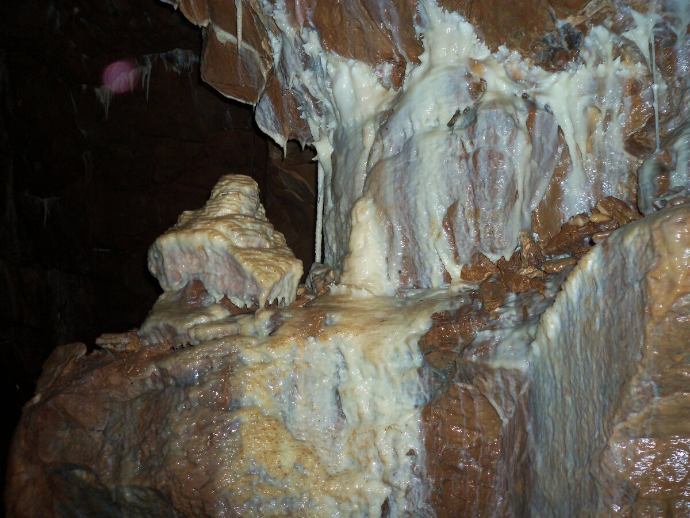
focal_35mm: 34
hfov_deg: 54.0
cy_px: 259
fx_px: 678
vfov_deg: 41.8
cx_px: 345
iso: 100
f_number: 2.9
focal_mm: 5.7
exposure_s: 1/30
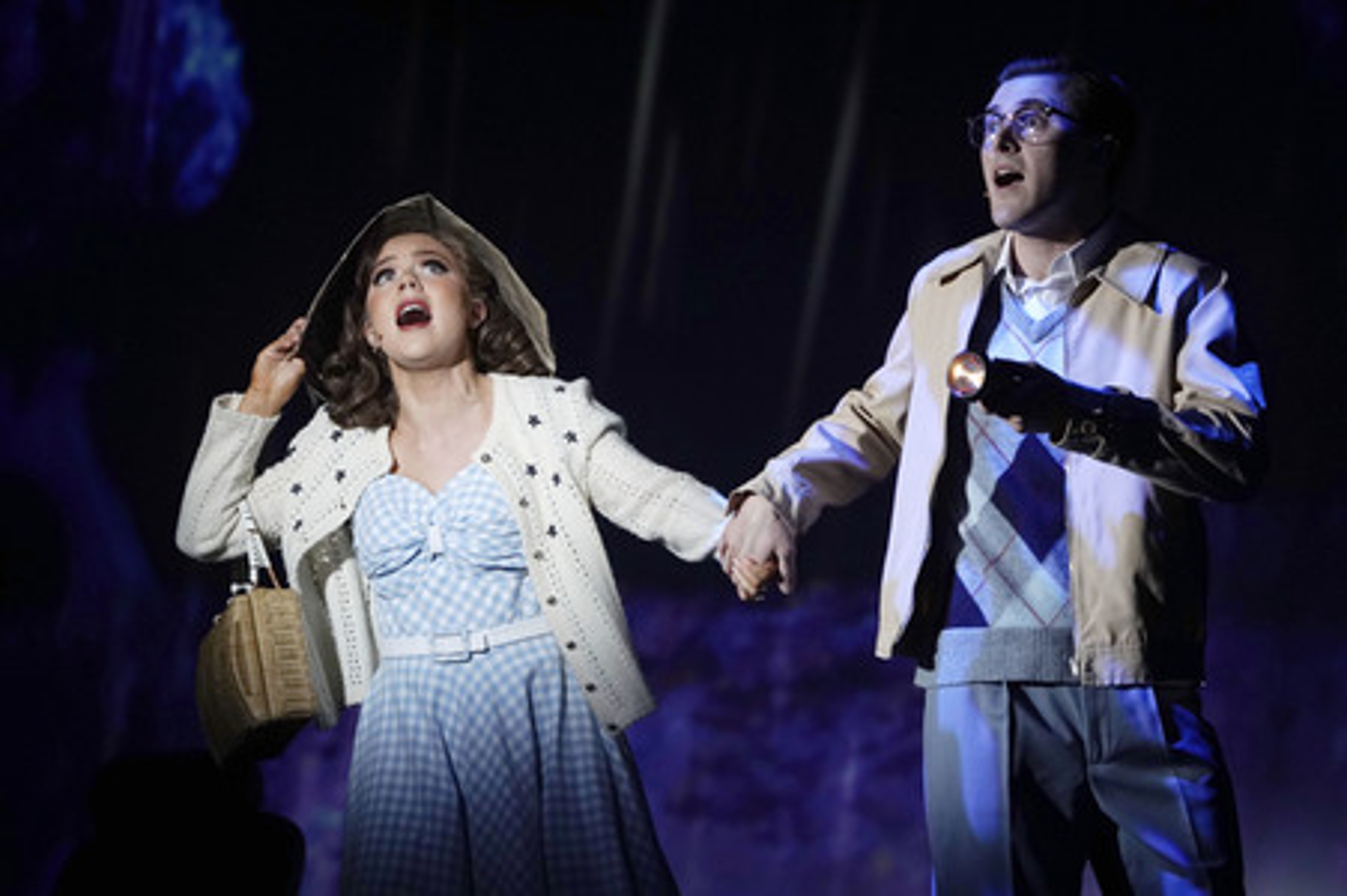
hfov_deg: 10.3
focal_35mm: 200
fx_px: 7478
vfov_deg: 6.9
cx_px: 674
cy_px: 448
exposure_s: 1/160
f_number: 5.6
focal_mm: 200
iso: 3200
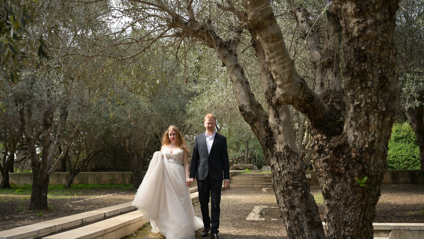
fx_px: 344
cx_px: 213
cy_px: 131
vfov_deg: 38.3
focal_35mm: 31
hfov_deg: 63.4
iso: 125
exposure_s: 1/400
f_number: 3.5
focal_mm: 27.5
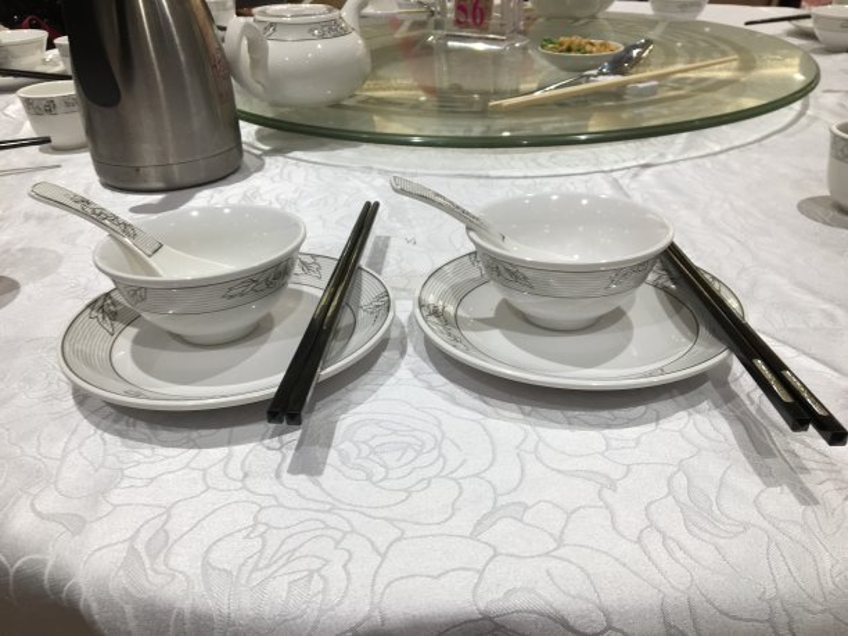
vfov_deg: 48.2
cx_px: 424
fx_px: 710
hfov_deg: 61.7
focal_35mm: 29
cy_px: 318
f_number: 2.2
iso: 32
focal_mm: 4.15
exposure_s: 1/50
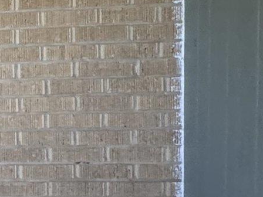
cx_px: -237
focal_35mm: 96
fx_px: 729
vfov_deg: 15.4
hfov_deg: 16.4
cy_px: 79
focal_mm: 2.22
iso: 320
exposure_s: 1/99
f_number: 2.2
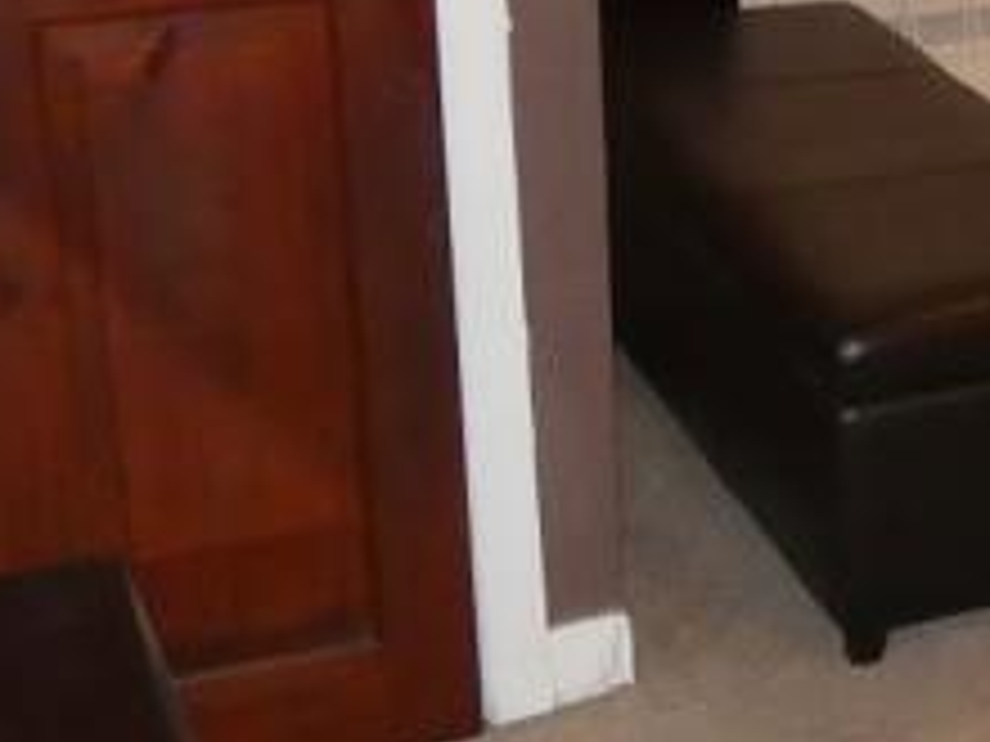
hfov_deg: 19.2
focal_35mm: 93
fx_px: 2660
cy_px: 31
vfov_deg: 15.6
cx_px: 1354
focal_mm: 3.6
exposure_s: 1/60
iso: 640
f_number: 2.8
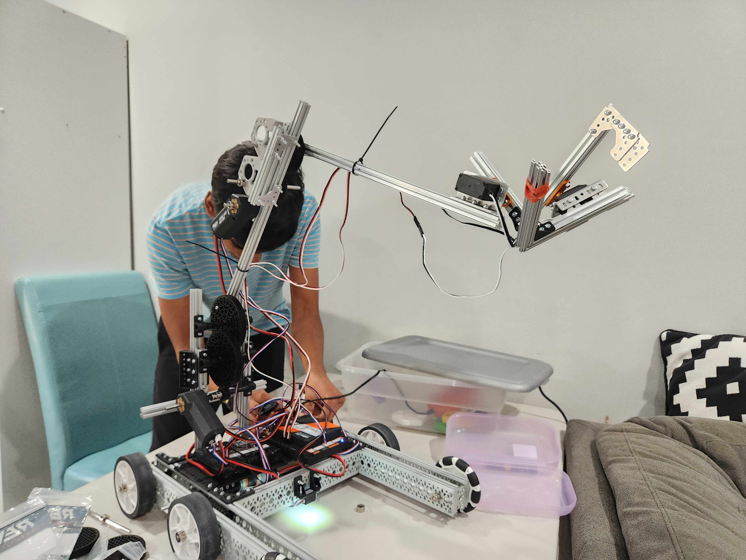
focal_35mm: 23
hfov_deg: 73.9
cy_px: 280
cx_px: 373
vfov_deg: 58.9
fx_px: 496
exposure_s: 1/120
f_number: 1.8
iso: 640
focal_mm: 5.4
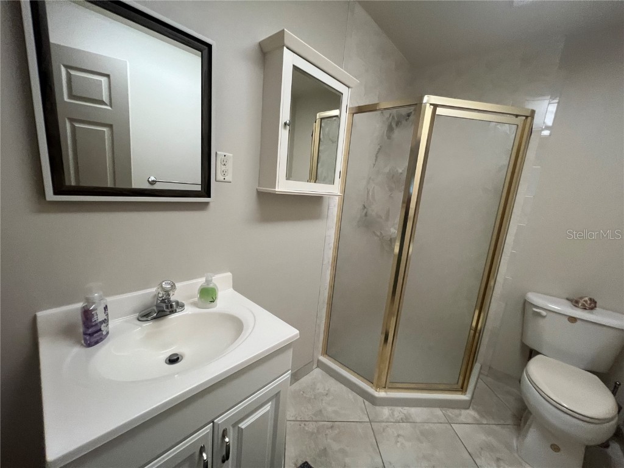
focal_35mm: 13
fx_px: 234
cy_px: 234
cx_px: 312
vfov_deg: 89.9
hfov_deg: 106.2
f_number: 1.8
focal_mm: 1.57
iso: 250
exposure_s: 1/120
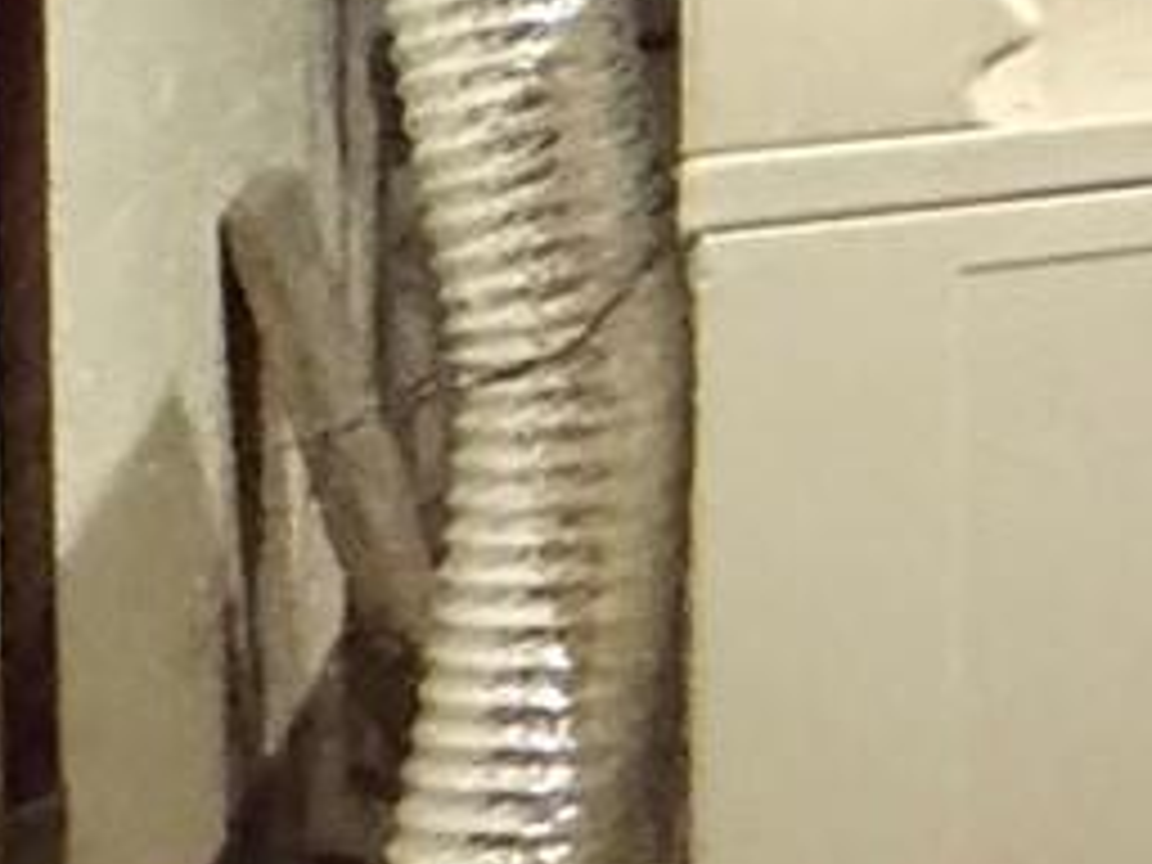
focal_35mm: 112
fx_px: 3727
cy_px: -648
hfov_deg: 10.3
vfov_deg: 12.2
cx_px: 3748
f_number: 2.2
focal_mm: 2.22
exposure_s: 1/60
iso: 800
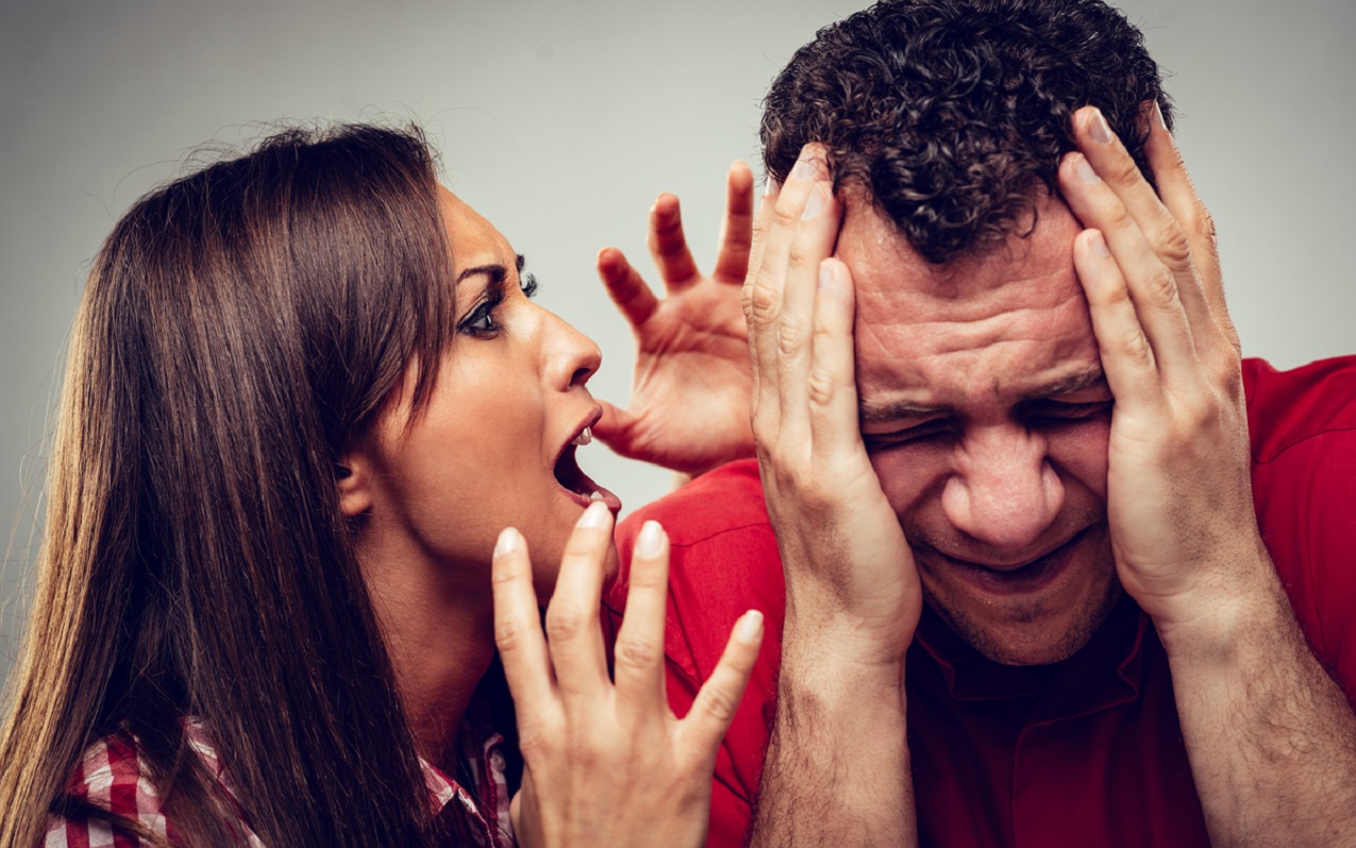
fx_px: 3215
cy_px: 431
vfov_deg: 15.0
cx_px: 680
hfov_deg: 23.8
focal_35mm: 87
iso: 100
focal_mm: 85
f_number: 5.6
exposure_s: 1/125
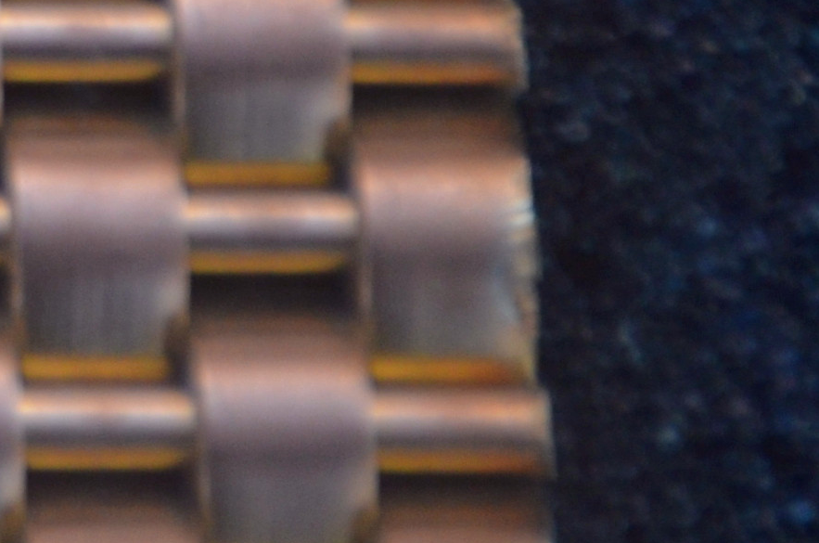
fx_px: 26610
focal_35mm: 1172
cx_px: -1403
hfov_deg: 1.8
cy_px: -613
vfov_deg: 1.2
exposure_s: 1/250
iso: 400
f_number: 5.6
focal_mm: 140
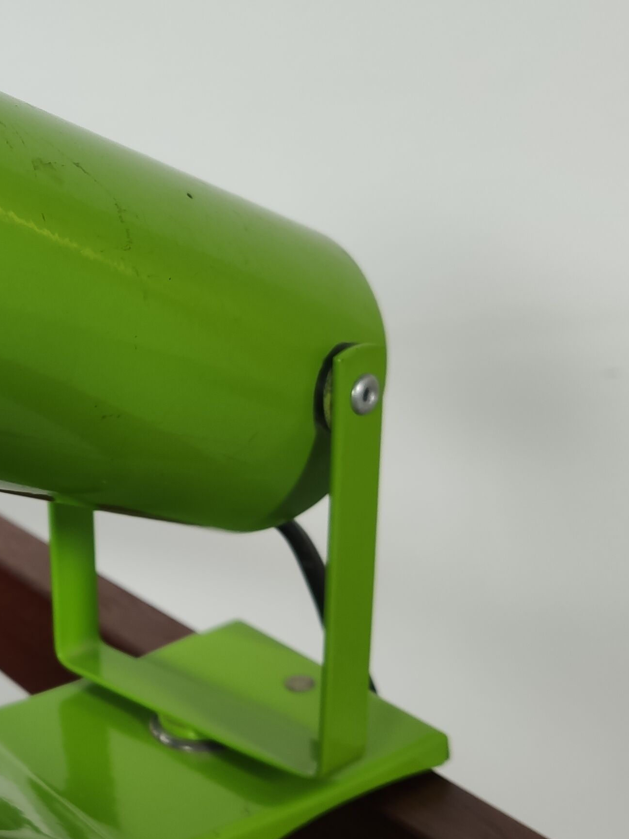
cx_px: -178
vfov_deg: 32.2
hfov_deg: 22.1
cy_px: 382
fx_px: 1453
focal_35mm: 60
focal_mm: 4.75
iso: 214
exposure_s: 1/100
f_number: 1.75
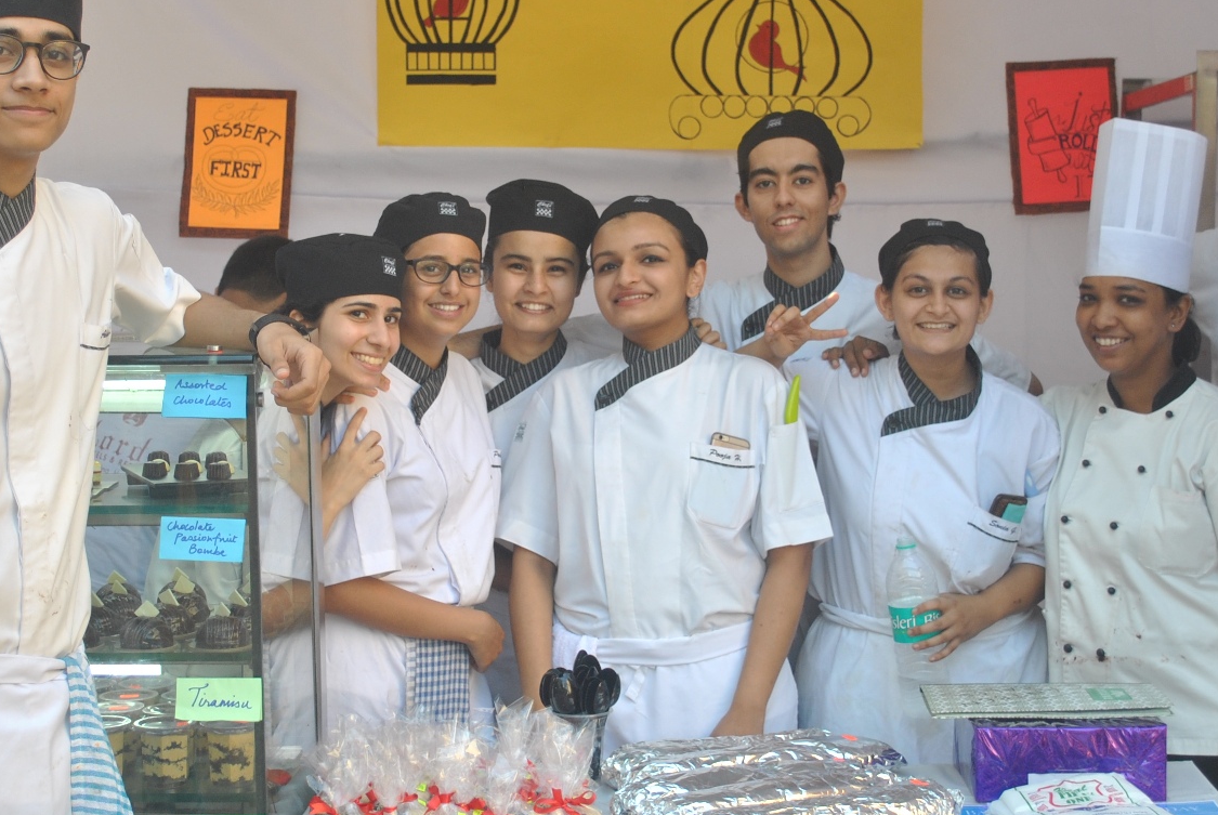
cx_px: 556
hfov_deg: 27.0
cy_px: 368
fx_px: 2536
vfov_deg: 18.3
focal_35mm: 75
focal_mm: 29
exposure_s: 1/125
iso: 200
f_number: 4.5
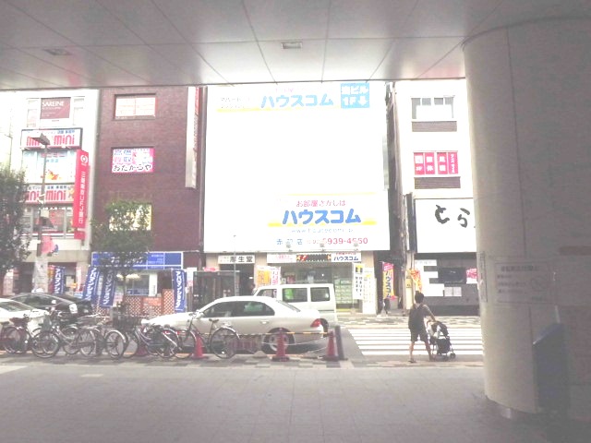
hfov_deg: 67.3
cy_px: 222
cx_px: 296
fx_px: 444
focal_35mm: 26
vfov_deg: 53.1
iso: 64
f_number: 7.9
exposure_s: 1/125
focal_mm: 4.7
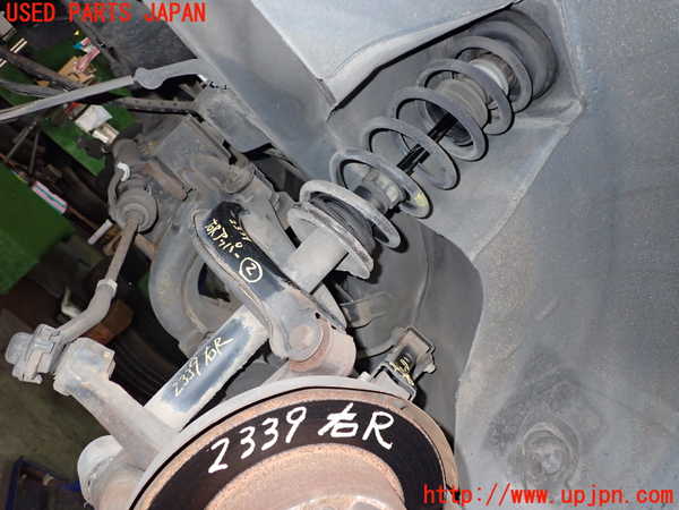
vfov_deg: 46.8
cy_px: 255
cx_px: 340
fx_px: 588
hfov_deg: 60.0
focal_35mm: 30
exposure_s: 1/30
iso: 400
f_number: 6.3
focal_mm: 5.4
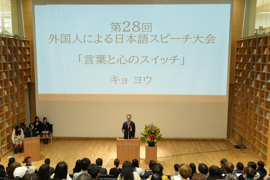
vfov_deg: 35.9
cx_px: 135
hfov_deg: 51.9
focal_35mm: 37
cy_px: 90
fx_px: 277
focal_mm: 37
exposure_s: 1/125
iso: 6400
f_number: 6.3
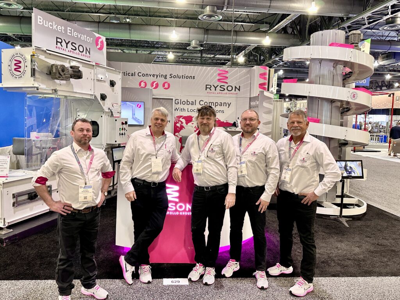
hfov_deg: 71.6
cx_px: 200
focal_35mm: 24
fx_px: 277
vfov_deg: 56.8
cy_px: 150
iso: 250
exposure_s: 1/60
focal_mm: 6.86
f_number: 1.78
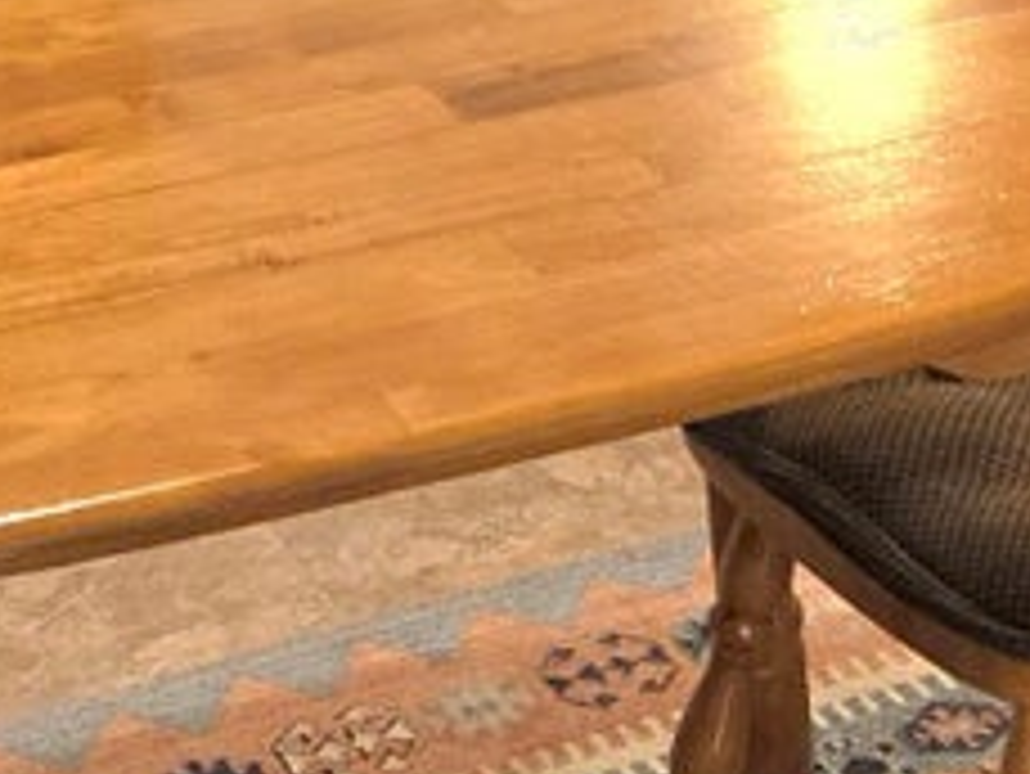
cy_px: -742
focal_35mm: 137
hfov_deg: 14.3
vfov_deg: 10.1
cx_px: 884
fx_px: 4079
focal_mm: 5.4
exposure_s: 1/120
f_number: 1.8
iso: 200
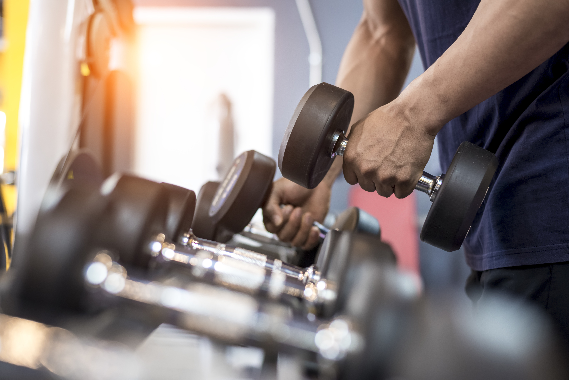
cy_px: 190
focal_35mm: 50
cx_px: 284
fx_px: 791
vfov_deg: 27.0
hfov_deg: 39.6
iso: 800
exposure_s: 1/80
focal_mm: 50
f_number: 2.8
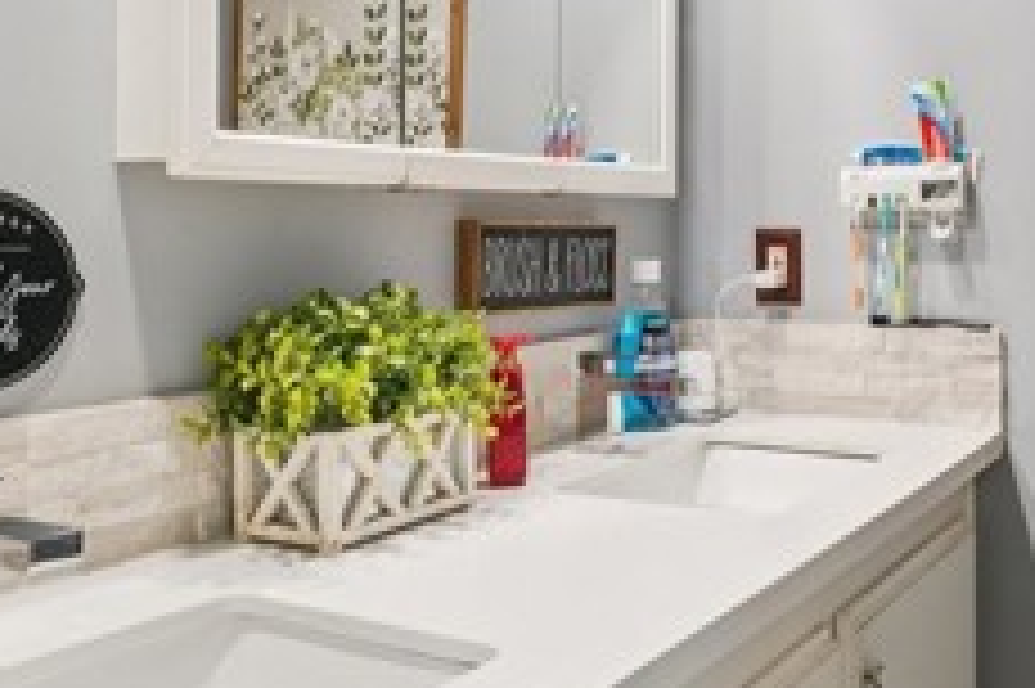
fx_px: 1120
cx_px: 634
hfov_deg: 49.2
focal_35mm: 39
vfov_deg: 33.7
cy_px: 202
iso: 400
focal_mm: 14
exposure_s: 1/10
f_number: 8
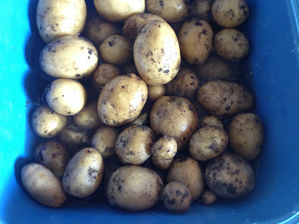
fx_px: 302
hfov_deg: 52.6
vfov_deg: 40.7
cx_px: 150
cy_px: 112
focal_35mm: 35
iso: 200
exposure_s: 1/20
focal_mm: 4.28
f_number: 2.4
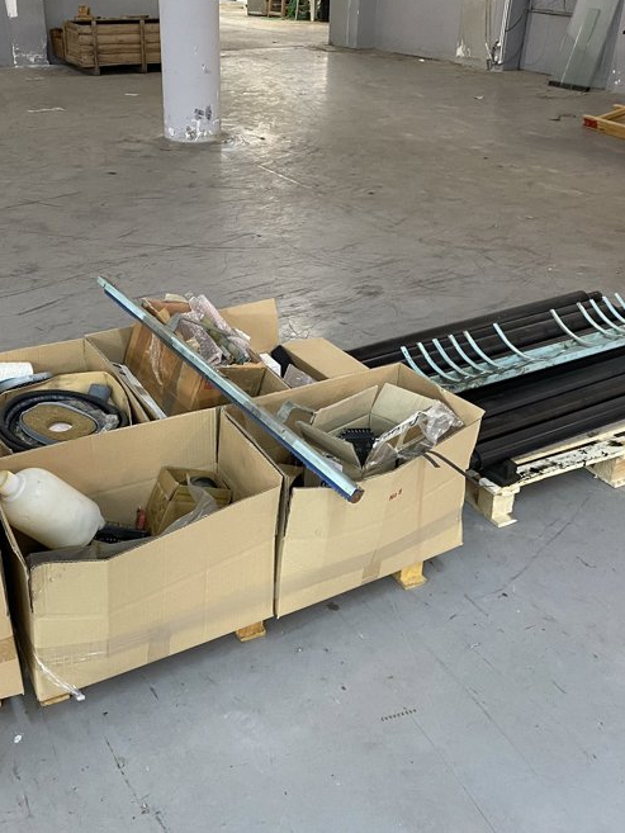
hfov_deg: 40.5
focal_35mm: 35
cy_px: 414
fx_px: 842
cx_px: 254
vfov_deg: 52.6
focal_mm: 4.25
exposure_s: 1/50
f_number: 1.8
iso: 400
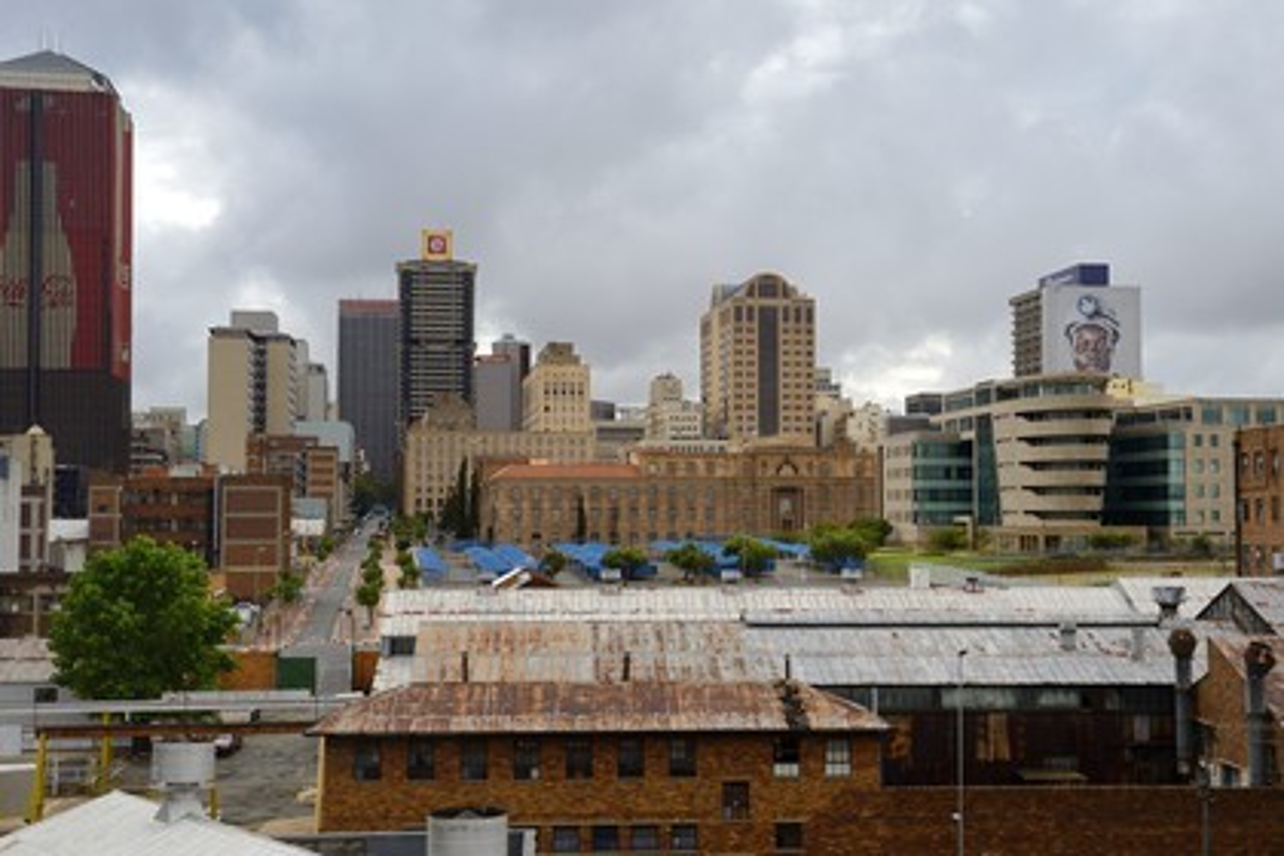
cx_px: 642
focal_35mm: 48
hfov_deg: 41.1
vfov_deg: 28.1
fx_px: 1712
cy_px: 428
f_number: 11
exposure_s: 1/500
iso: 400
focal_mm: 48
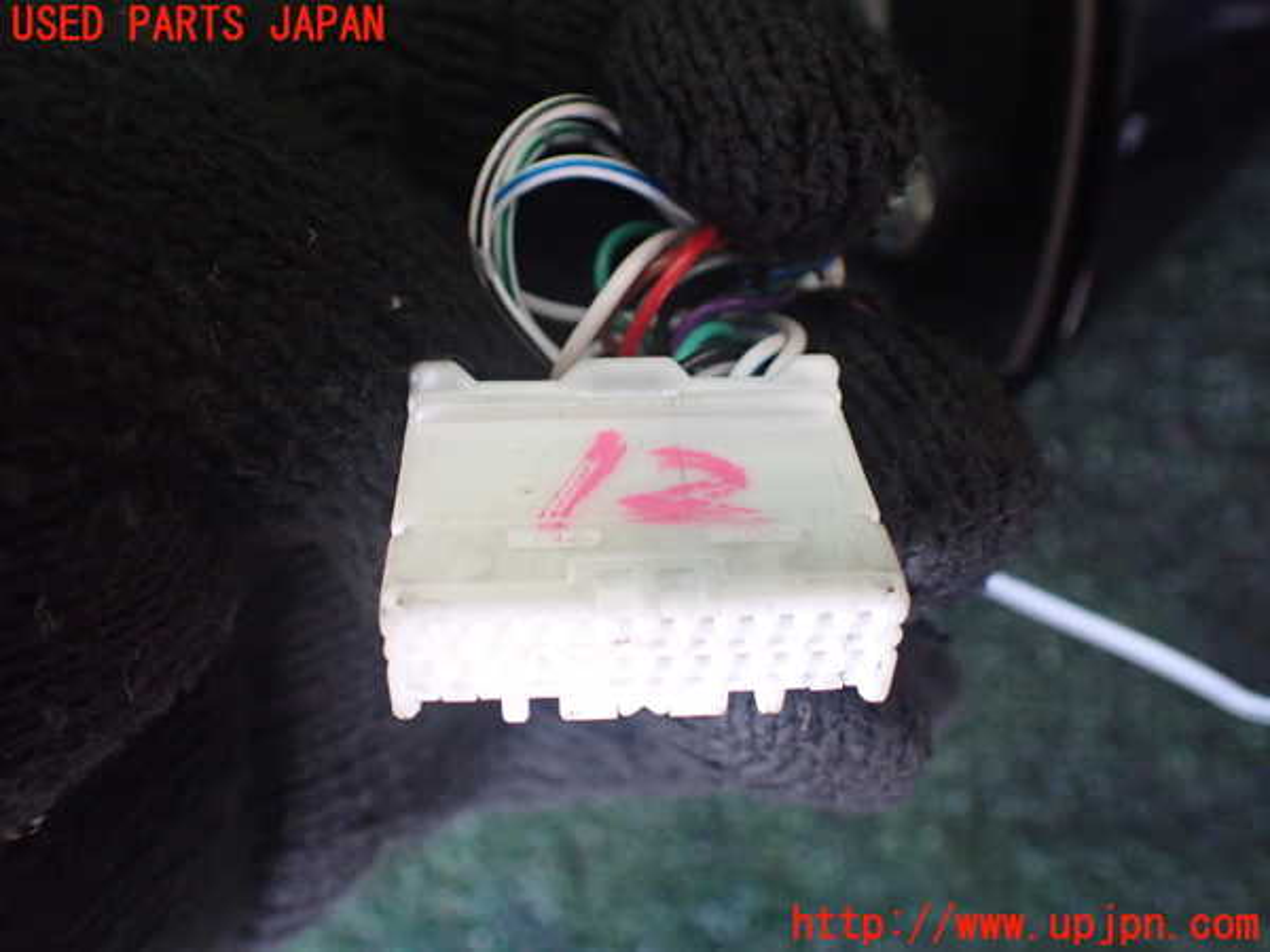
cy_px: 476
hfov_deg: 60.0
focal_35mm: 30
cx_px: 635
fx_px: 1101
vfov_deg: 46.8
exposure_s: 1/125
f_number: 2.3
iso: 800
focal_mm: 5.4
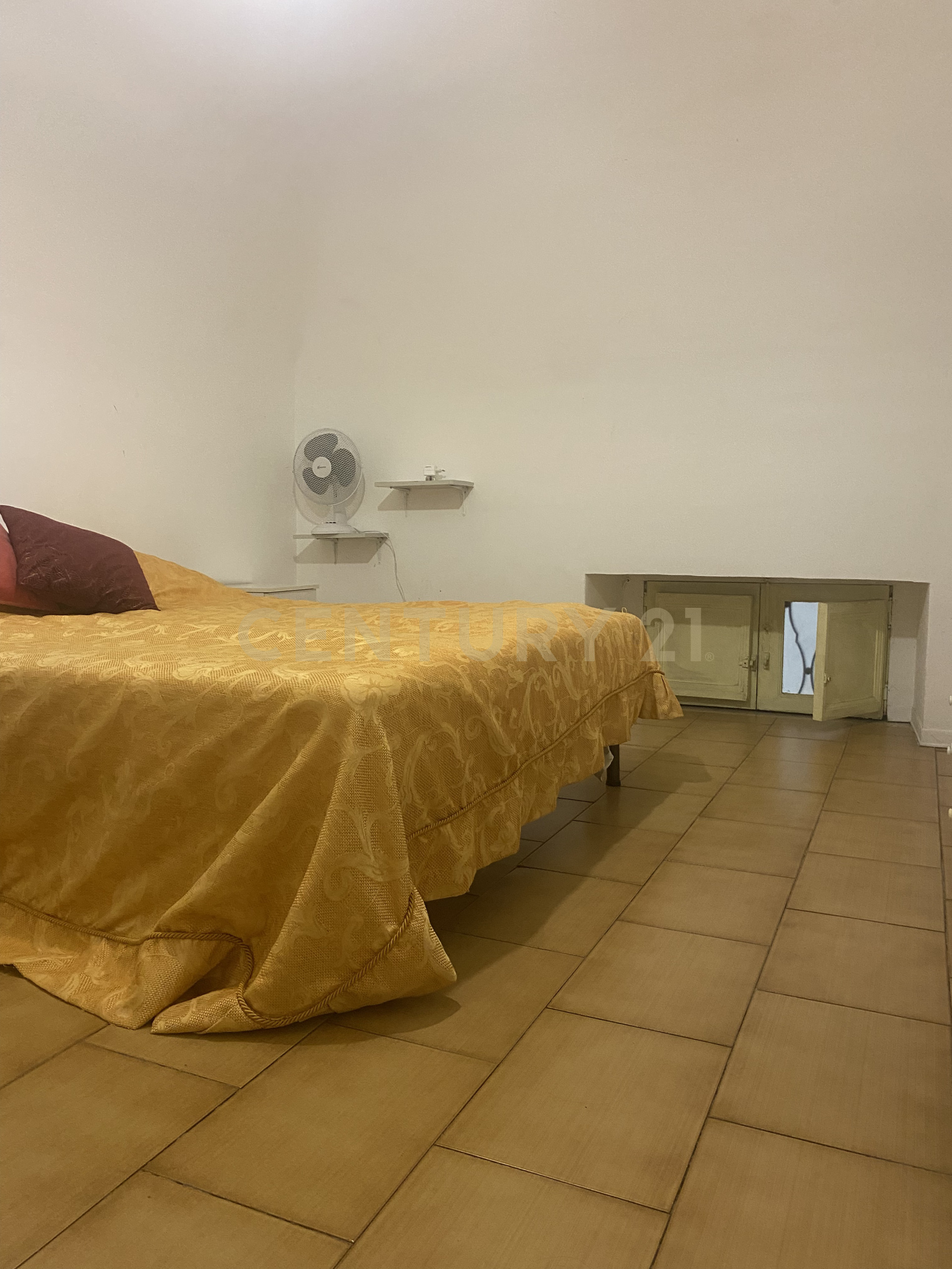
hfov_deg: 53.1
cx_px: 476
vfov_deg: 67.3
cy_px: 634
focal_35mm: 26
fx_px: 953
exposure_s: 1/50
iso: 250
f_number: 1.8
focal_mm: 4.25
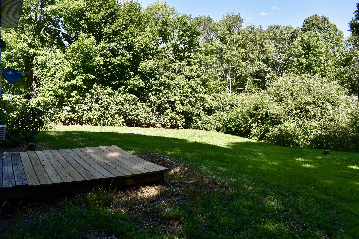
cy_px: 120
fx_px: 269
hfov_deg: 67.4
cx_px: 180
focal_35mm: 27
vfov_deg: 47.9
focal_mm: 18
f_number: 10
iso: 400
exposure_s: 1/200
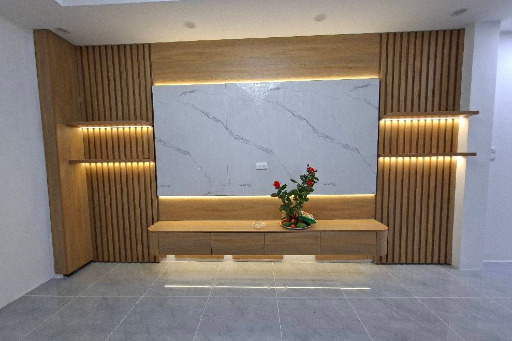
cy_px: 174
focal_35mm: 14
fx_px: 199
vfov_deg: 81.2
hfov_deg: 104.3
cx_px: 252
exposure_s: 1/40
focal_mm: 1.74
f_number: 2.2
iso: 125
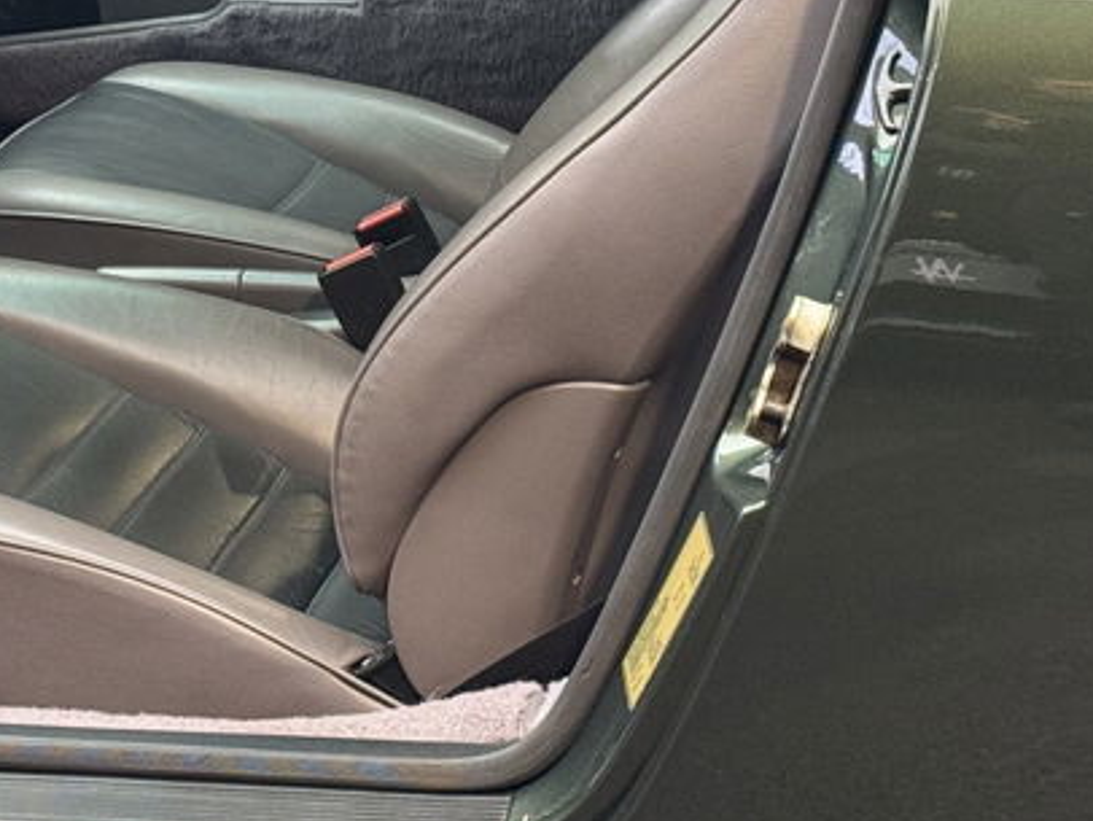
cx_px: 442
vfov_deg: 12.1
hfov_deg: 16.3
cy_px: 16
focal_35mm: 121
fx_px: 3823
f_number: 1.78
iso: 250
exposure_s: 1/33
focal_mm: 6.76
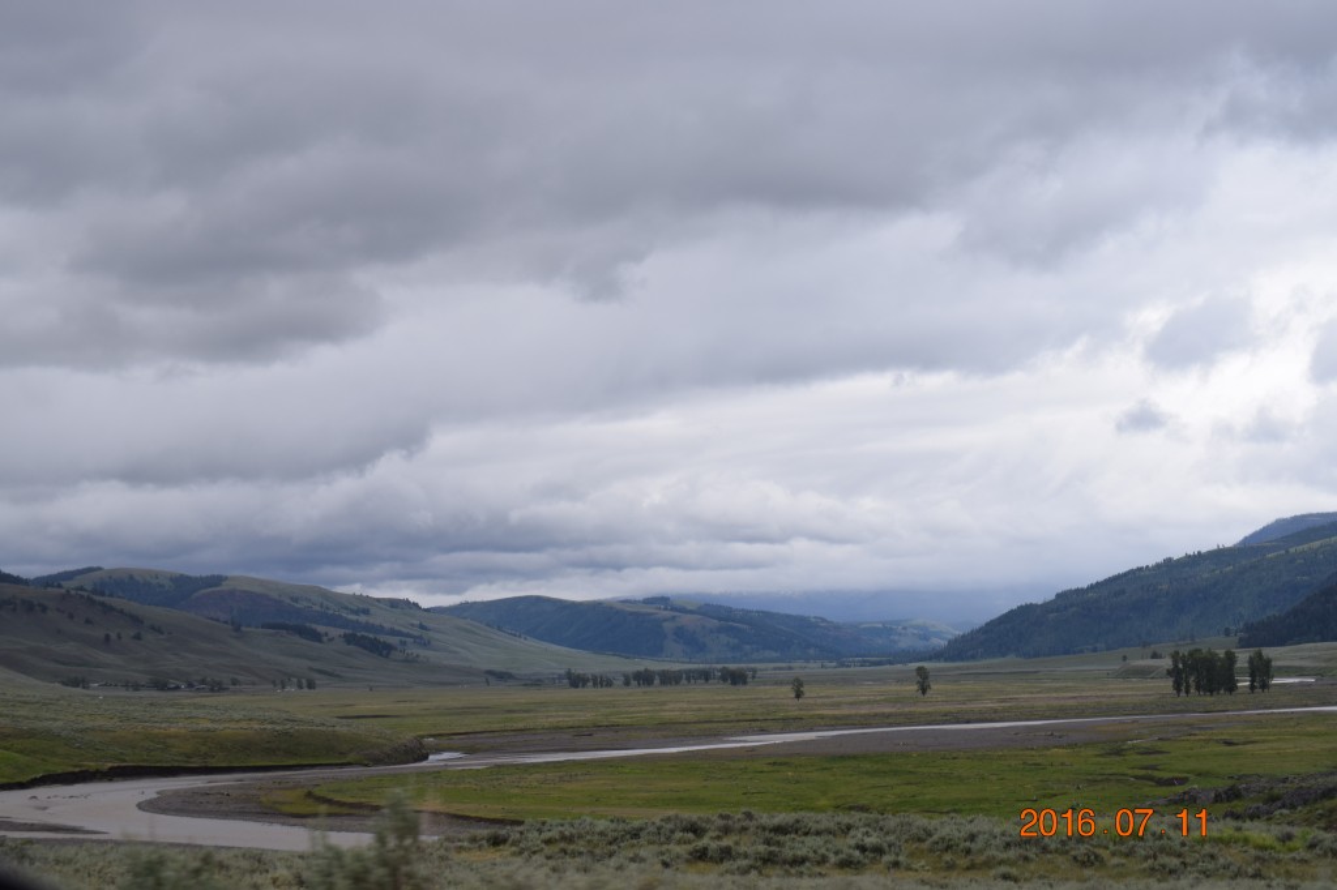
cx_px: 668
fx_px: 3063
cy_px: 445
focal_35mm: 82
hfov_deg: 24.6
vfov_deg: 16.5
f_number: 10
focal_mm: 55
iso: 200
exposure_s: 1/400
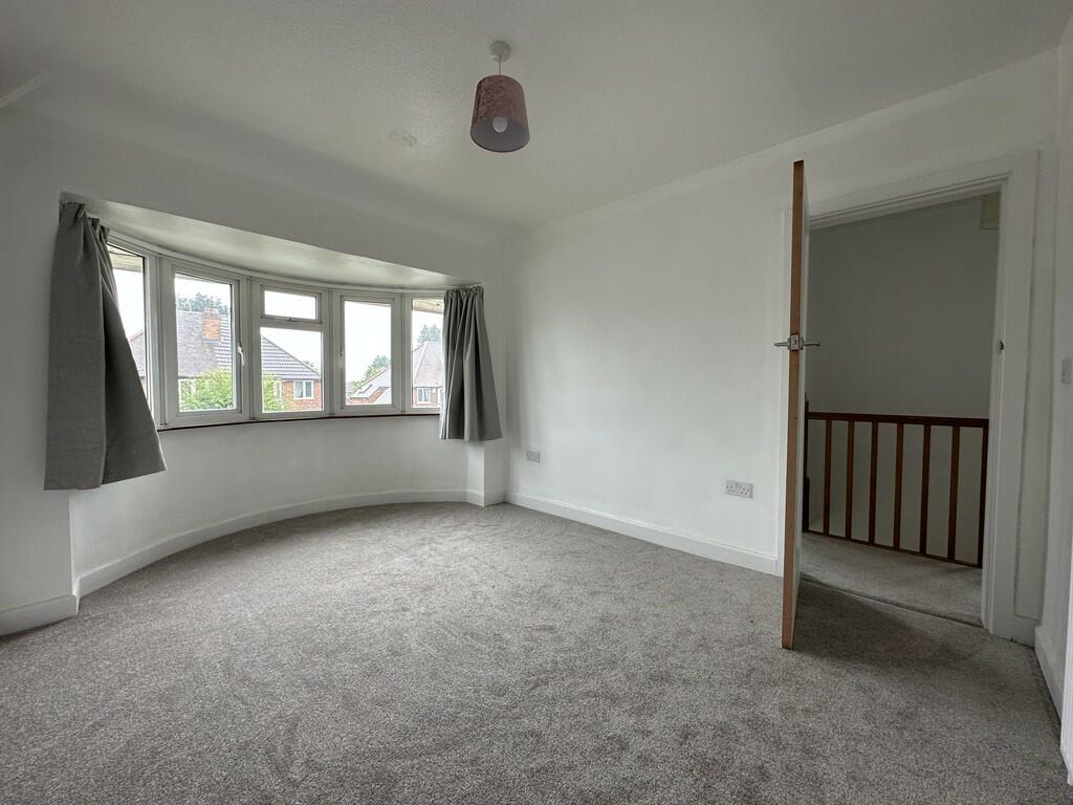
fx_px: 434
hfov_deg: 102.1
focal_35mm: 14
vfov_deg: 85.7
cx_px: 536
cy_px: 402
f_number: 2.2
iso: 50
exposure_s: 1/99
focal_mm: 2.22
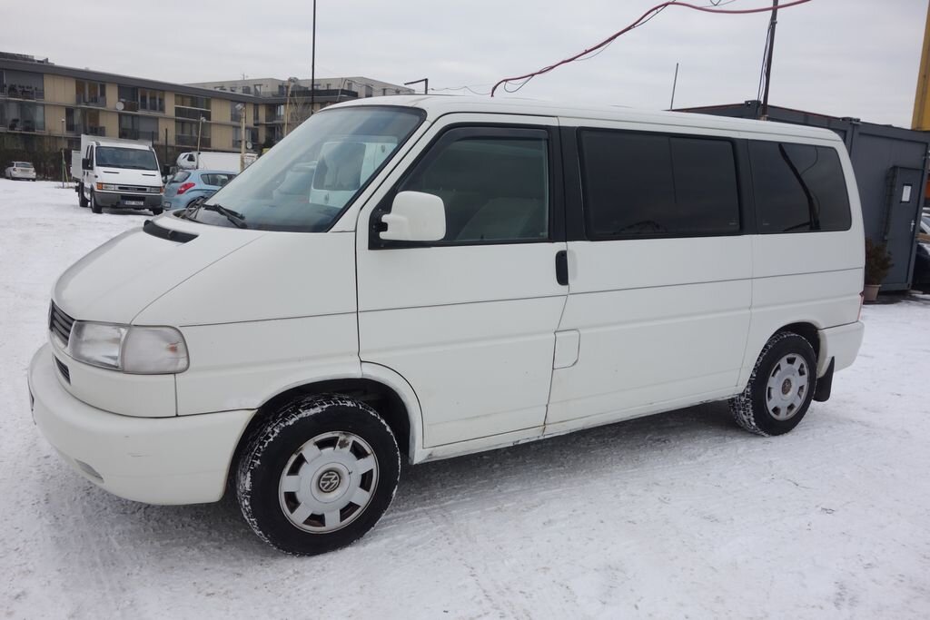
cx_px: 465
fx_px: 723
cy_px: 310
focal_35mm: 28
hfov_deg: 65.5
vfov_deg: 46.4
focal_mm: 10.4
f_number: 5.6
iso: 125
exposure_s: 1/125
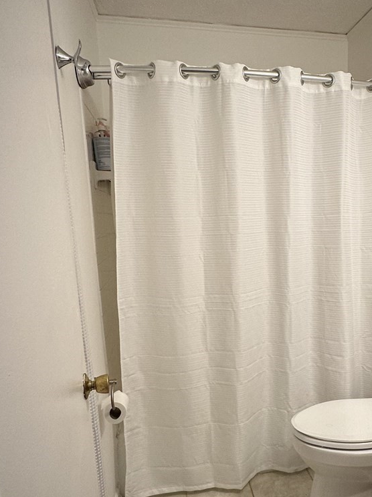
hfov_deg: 47.0
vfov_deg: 61.4
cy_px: 285
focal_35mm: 29
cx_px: 263
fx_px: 416
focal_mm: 2.22
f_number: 2.2
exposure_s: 1/120
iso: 125
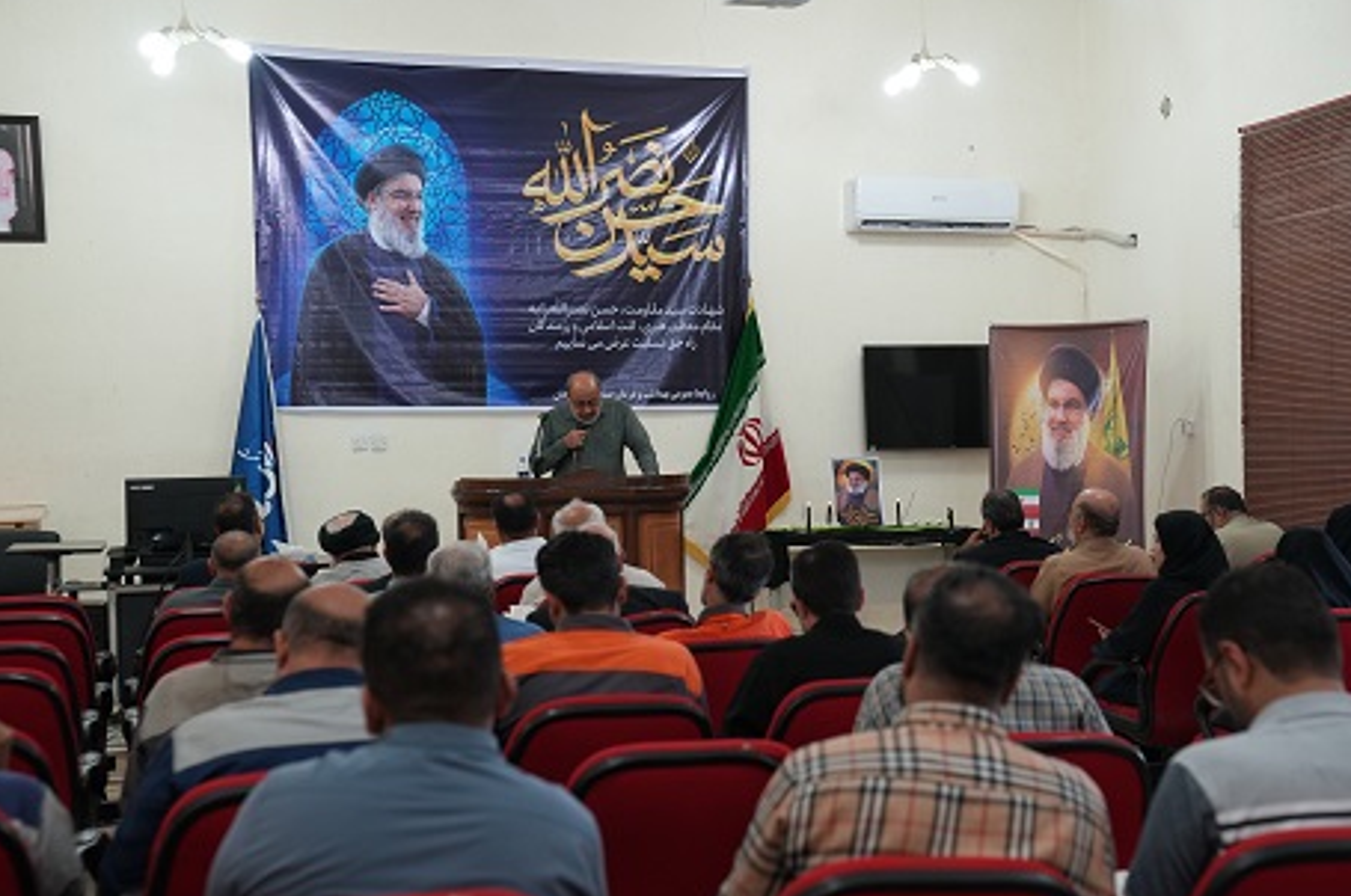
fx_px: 2136
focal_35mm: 57
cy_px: 457
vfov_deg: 23.7
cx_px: 736
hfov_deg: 35.1
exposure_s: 1/160
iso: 1600
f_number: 3.5
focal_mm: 51
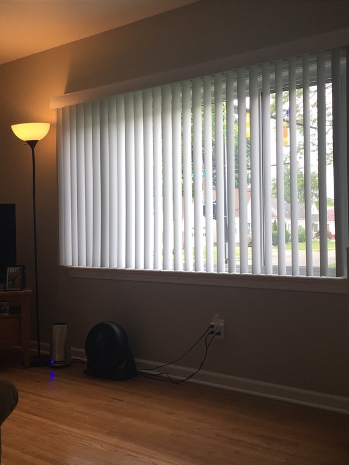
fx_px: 524
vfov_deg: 47.9
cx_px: 164
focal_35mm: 39
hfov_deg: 36.8
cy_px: 234
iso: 50
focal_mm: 4.15
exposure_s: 1/120
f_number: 2.2
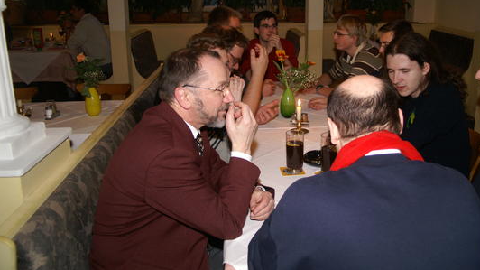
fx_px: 433
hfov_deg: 57.6
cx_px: 287
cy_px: 96
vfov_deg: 34.4
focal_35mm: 34
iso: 200
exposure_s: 1/60
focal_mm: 18
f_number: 3.5
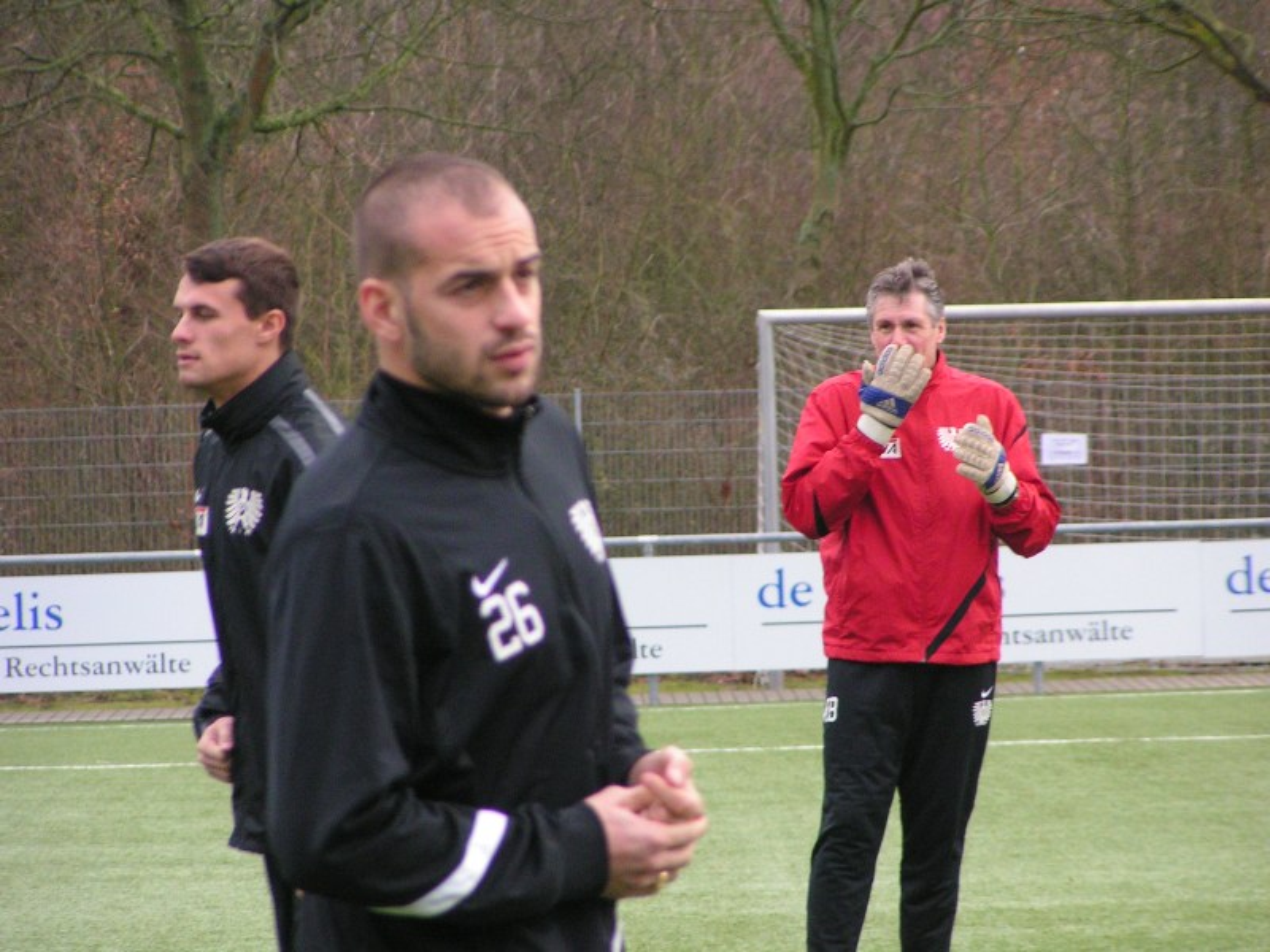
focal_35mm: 297
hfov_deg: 6.7
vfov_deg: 5.0
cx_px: 635
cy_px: 476
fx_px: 10896
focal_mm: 45.4
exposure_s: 1/250
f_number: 3.5
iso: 200
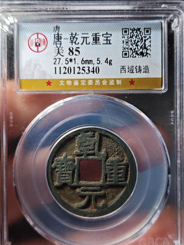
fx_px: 354
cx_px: 92
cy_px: 122
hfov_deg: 29.1
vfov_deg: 38.2
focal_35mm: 50
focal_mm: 5.85
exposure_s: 1/979
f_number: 1.63
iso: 50
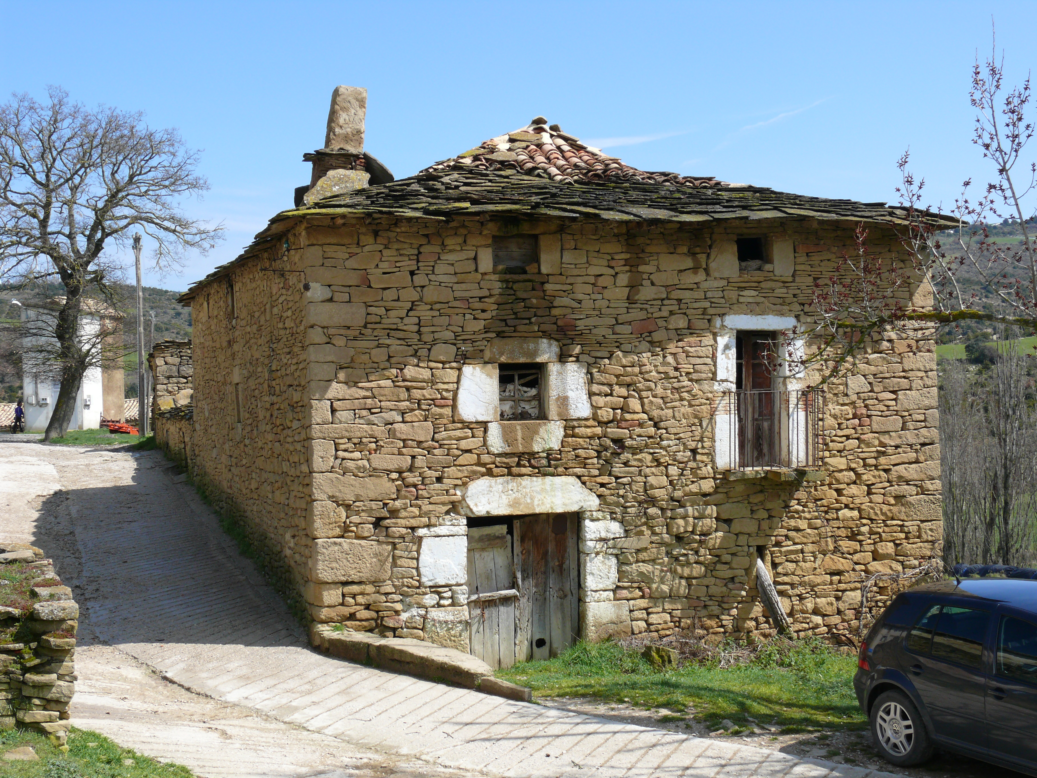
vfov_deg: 26.1
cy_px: 389
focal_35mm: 56
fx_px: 1678
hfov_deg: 34.3
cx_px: 518
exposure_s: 1/400
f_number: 5.6
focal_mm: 11.8
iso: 100
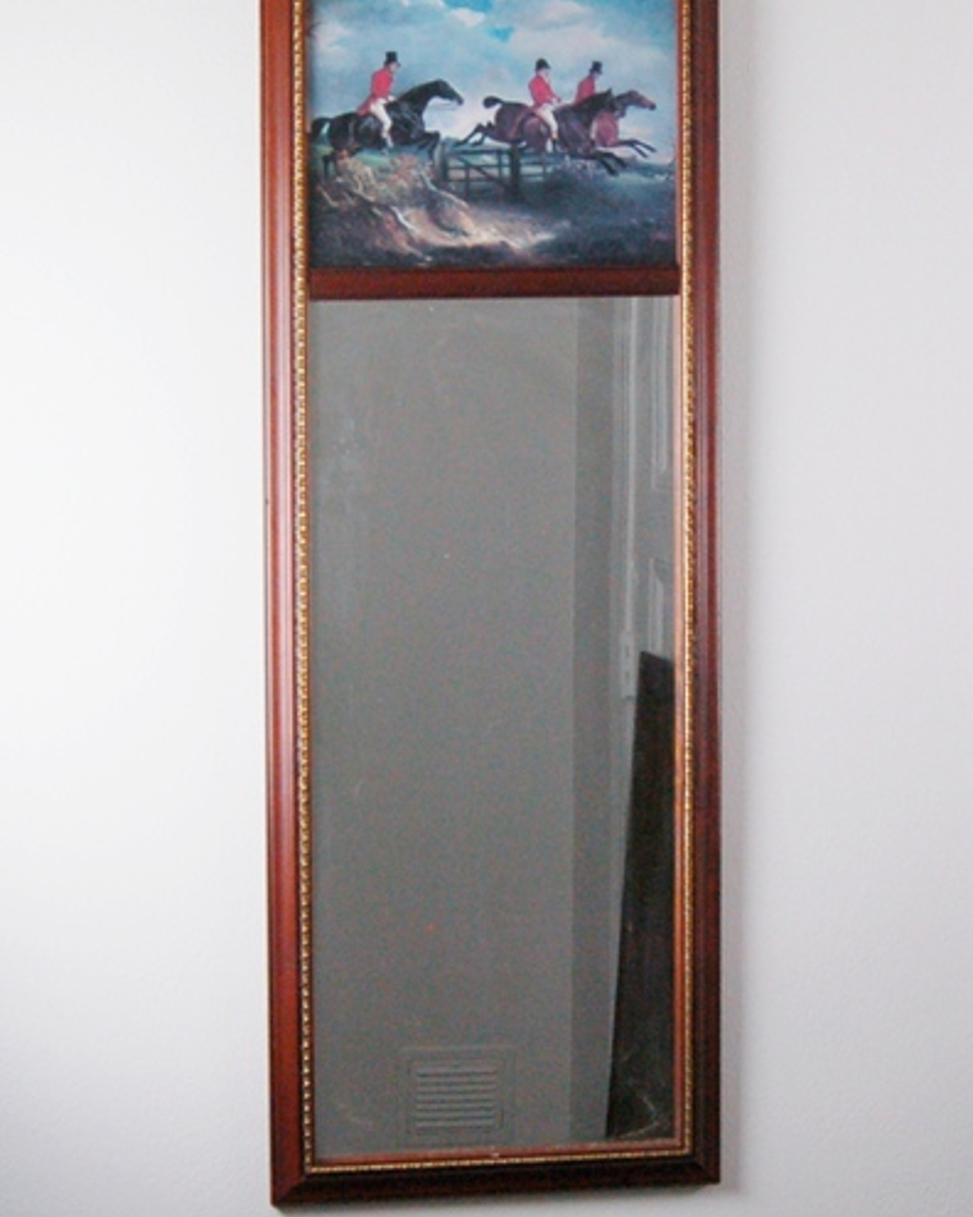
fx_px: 1476
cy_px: 558
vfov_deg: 44.7
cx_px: 488
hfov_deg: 36.5
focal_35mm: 41
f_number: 5
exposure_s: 1/100
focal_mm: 24
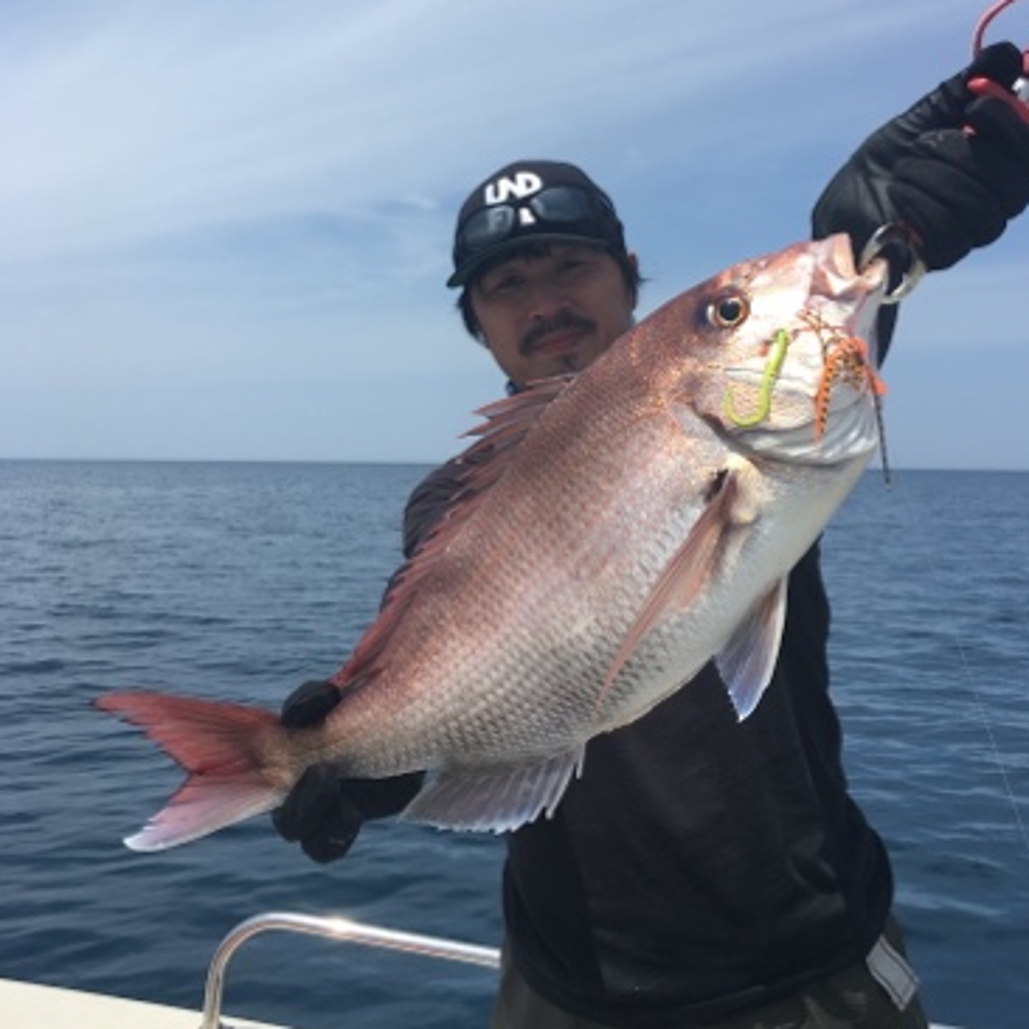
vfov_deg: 46.8
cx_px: 516
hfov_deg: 47.2
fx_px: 1177
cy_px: 382
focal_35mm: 35
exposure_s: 1/2079
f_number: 2.2
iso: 25
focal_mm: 4.15
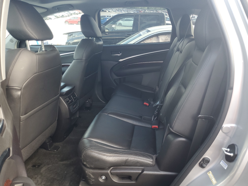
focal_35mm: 26
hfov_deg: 67.3
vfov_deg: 53.1
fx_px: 186
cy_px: 93
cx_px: 124
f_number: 1.5
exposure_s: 1/100
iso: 64
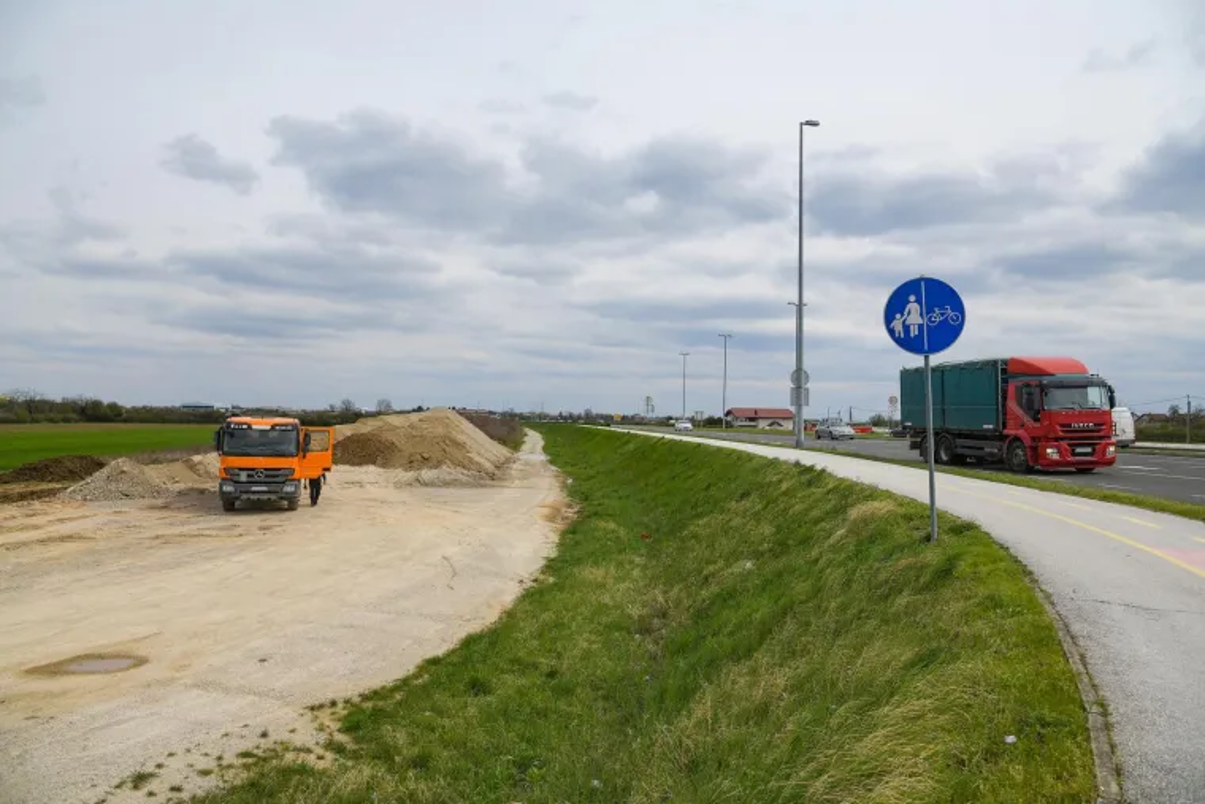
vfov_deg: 53.2
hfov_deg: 73.7
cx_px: 602
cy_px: 402
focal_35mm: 24
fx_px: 803
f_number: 8
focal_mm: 24
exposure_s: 1/640
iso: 160
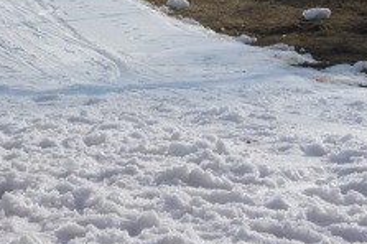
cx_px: 43
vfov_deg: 9.0
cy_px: 30
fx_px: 1548
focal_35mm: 152
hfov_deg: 13.4
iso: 200
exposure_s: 1/500
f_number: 13
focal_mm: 47
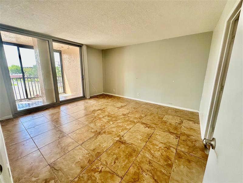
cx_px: 122
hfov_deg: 102.1
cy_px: 92
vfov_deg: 85.7
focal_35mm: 14
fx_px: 98
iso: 160
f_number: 2.2
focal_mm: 2.22
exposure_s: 1/120
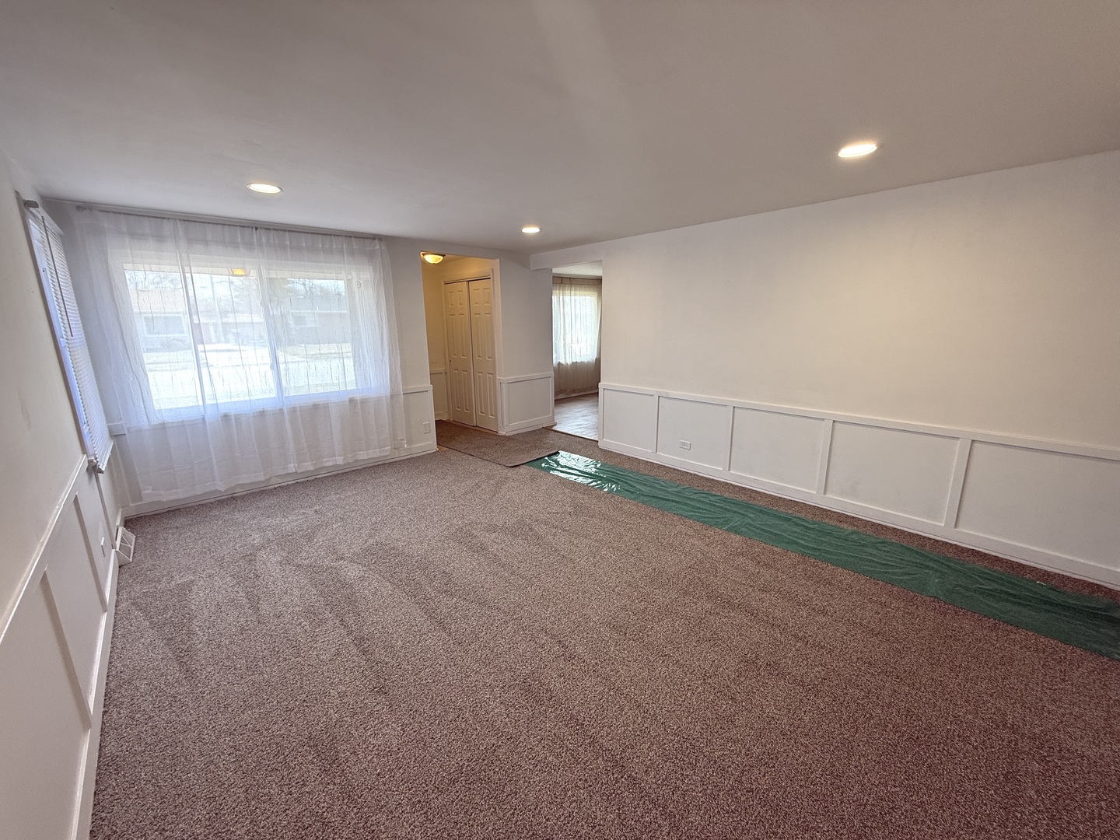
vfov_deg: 85.7
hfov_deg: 102.1
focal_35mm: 14
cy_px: 420
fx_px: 453
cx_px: 560
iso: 100
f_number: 2.2
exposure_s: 1/120
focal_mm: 2.22
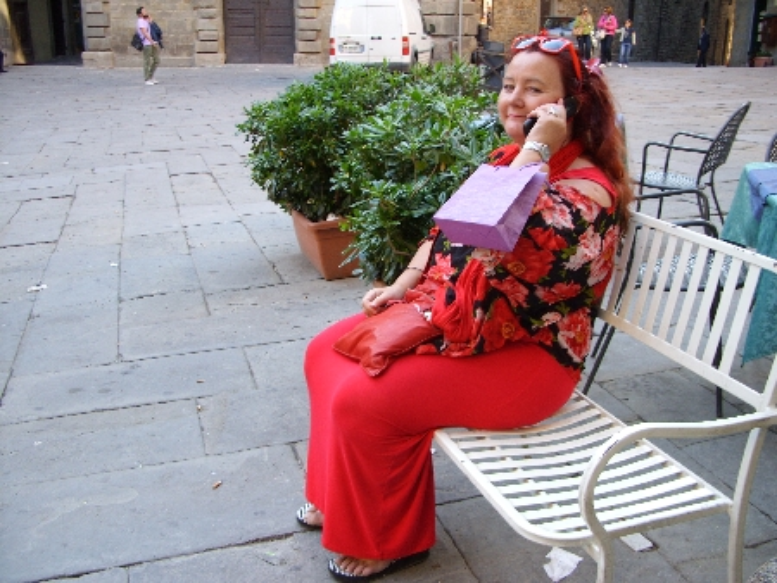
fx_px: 853
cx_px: 388
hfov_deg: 49.0
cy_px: 292
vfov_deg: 37.8
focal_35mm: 38
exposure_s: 1/47
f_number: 2.8
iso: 50
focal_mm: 7.8
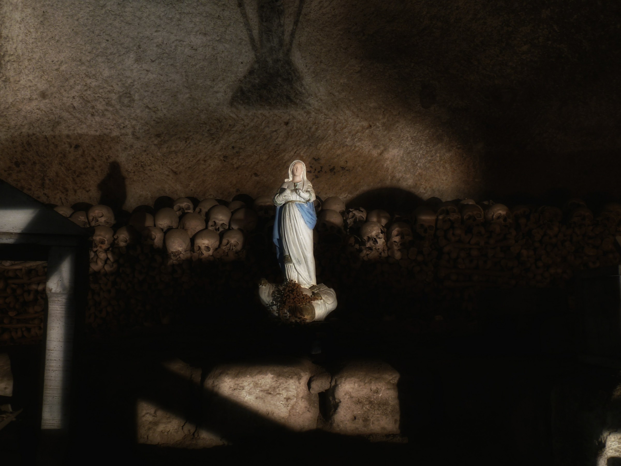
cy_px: 233
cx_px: 310
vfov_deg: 36.0
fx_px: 718
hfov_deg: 46.8
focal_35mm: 40
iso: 80
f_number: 3.6
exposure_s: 4
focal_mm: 6.5
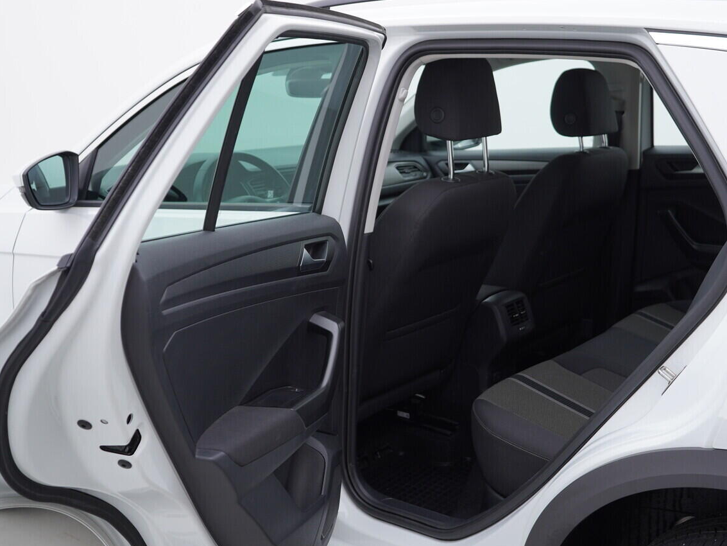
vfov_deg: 32.9
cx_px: 429
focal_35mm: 44
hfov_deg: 42.8
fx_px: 924
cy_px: 292
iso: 125
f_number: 3.5
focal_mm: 24
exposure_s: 1/60
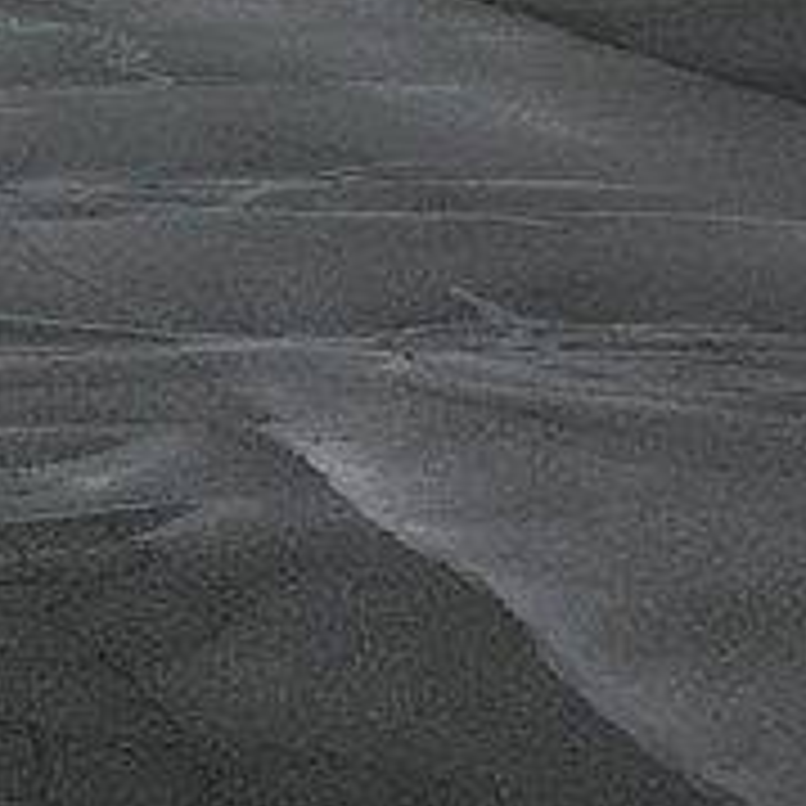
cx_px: -446
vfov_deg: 11.7
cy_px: -126
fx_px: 3872
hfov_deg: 11.3
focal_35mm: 147
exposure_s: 1/3205
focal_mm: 4.15
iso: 25
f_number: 2.2
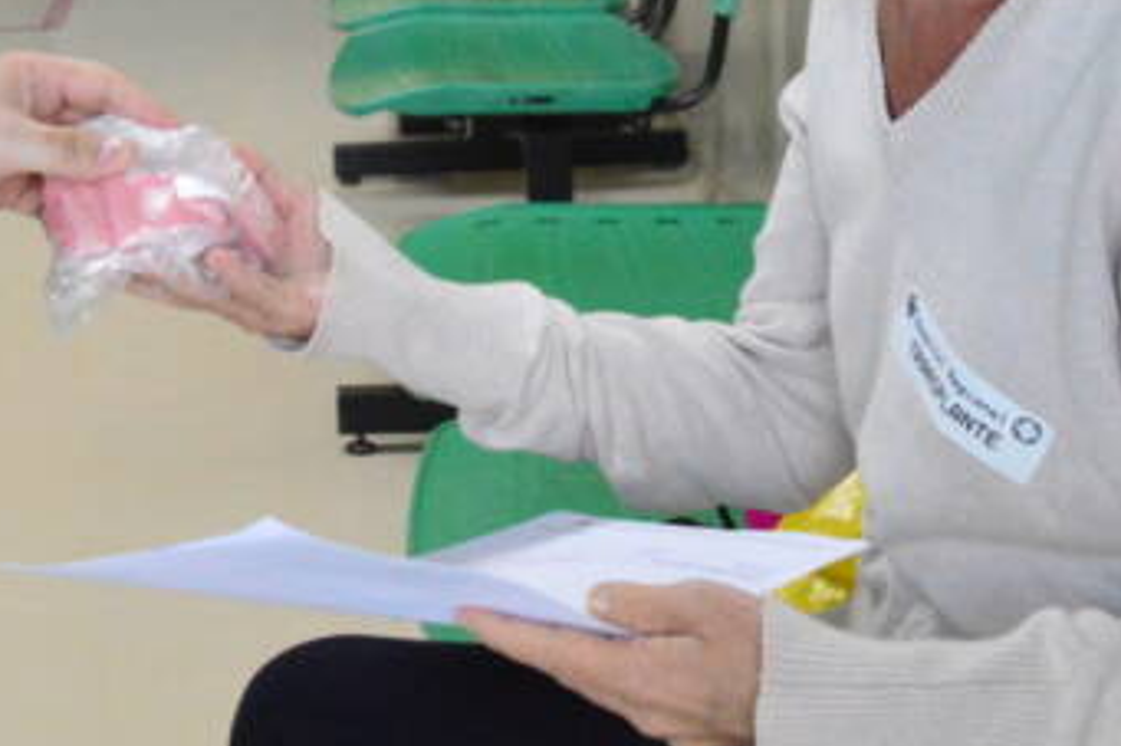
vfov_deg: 13.3
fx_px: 3081
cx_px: 72
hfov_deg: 20.1
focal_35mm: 99
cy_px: -212
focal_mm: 22
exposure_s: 1/80
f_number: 5.6
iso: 3200
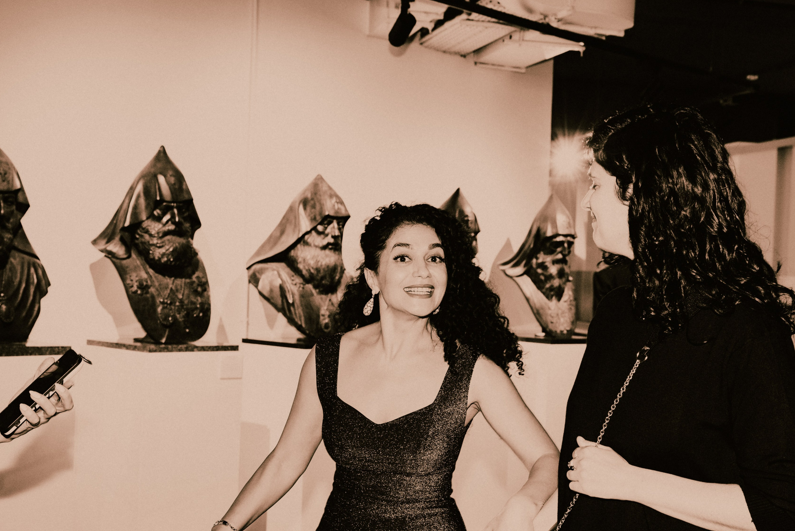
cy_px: 314
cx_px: 455
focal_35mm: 56
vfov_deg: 24.2
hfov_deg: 35.6
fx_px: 1237
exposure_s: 1/60
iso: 2500
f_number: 6.3
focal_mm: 46
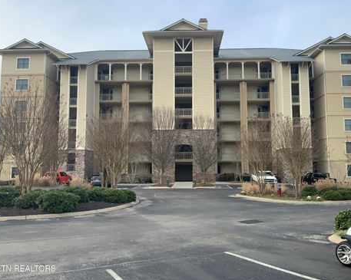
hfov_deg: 57.2
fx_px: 322
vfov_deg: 47.1
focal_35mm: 31
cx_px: 187
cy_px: 138
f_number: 1.8
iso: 16
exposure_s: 1/478
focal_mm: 3
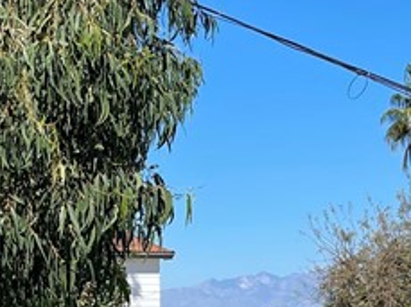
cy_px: 287
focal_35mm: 112
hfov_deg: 17.3
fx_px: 1328
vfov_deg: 13.1
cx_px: 27
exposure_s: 1/3344
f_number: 1.6
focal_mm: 5.1
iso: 32
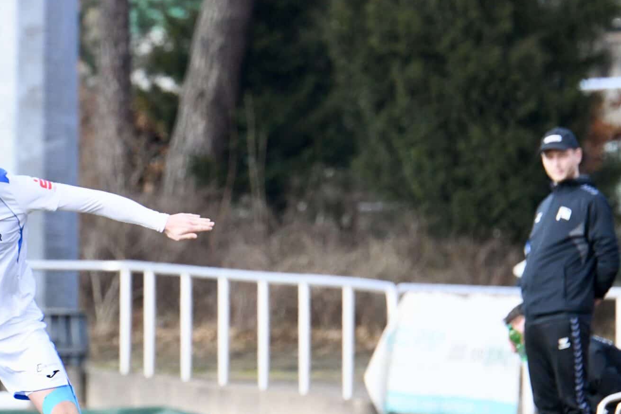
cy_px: 258
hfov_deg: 3.3
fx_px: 10780
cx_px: 186
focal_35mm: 625
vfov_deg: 2.2
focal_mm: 400
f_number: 7.1
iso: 3200
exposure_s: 1/1600
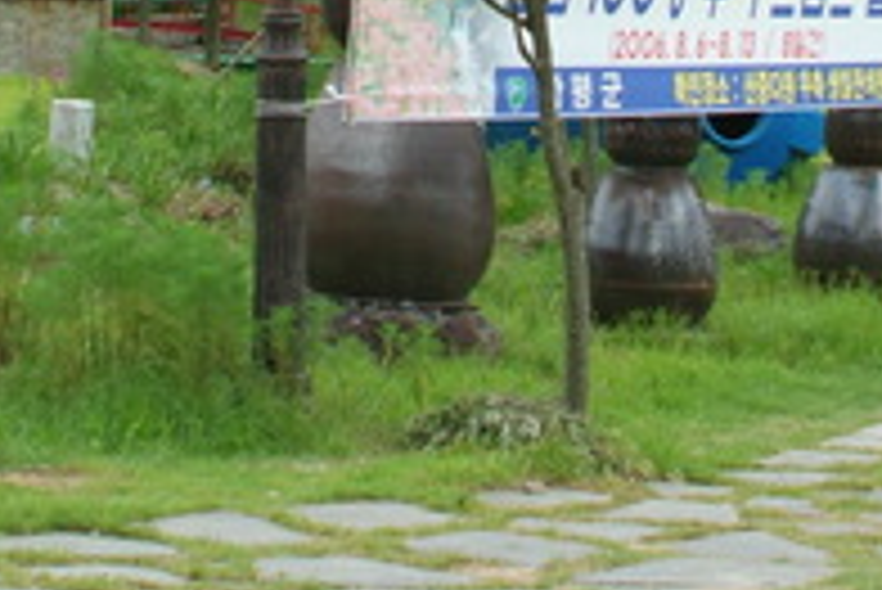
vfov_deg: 9.0
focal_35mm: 150
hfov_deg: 13.6
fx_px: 3678
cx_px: 632
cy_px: -153
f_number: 6.7
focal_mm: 28
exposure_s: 1/180
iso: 200
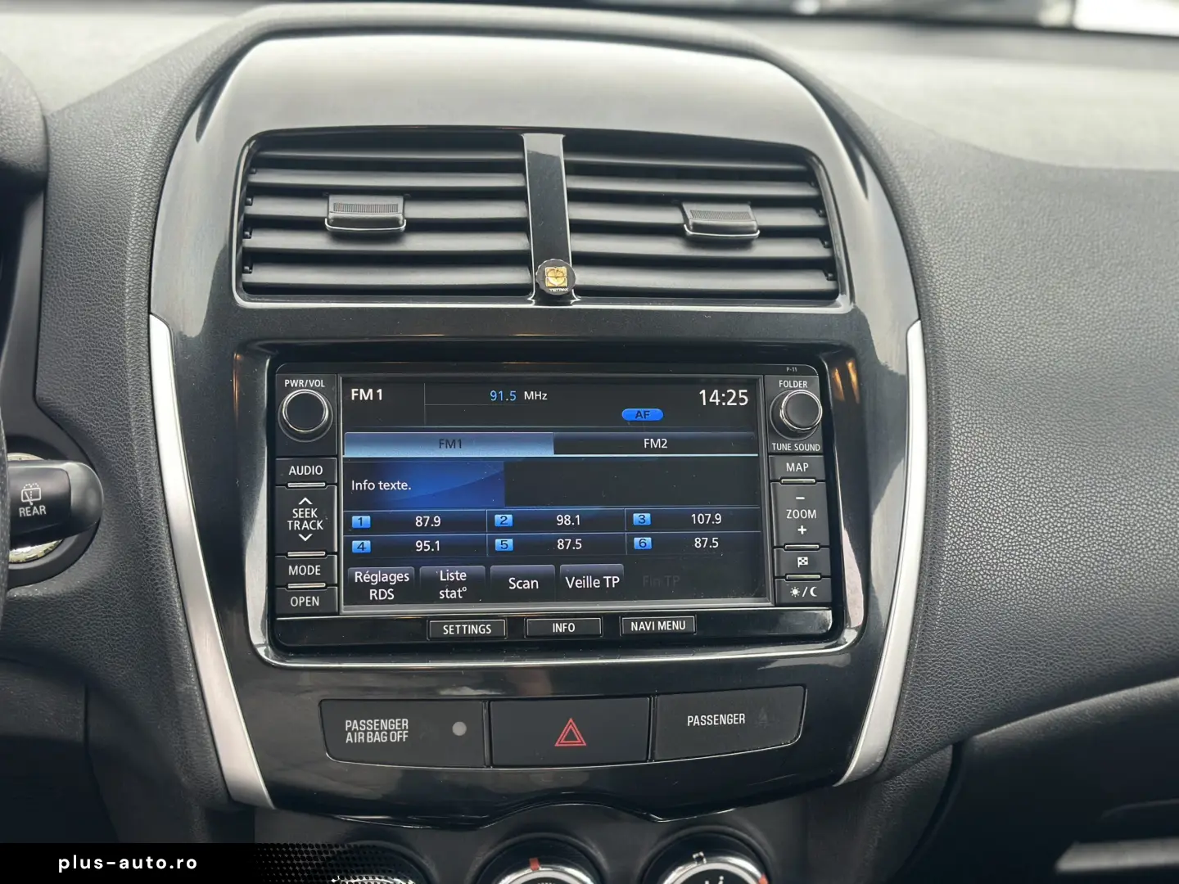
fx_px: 1635
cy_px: 442
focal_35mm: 48
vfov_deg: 30.3
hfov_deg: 39.7
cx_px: 590
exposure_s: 1/90
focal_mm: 6.86
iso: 100
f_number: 1.78
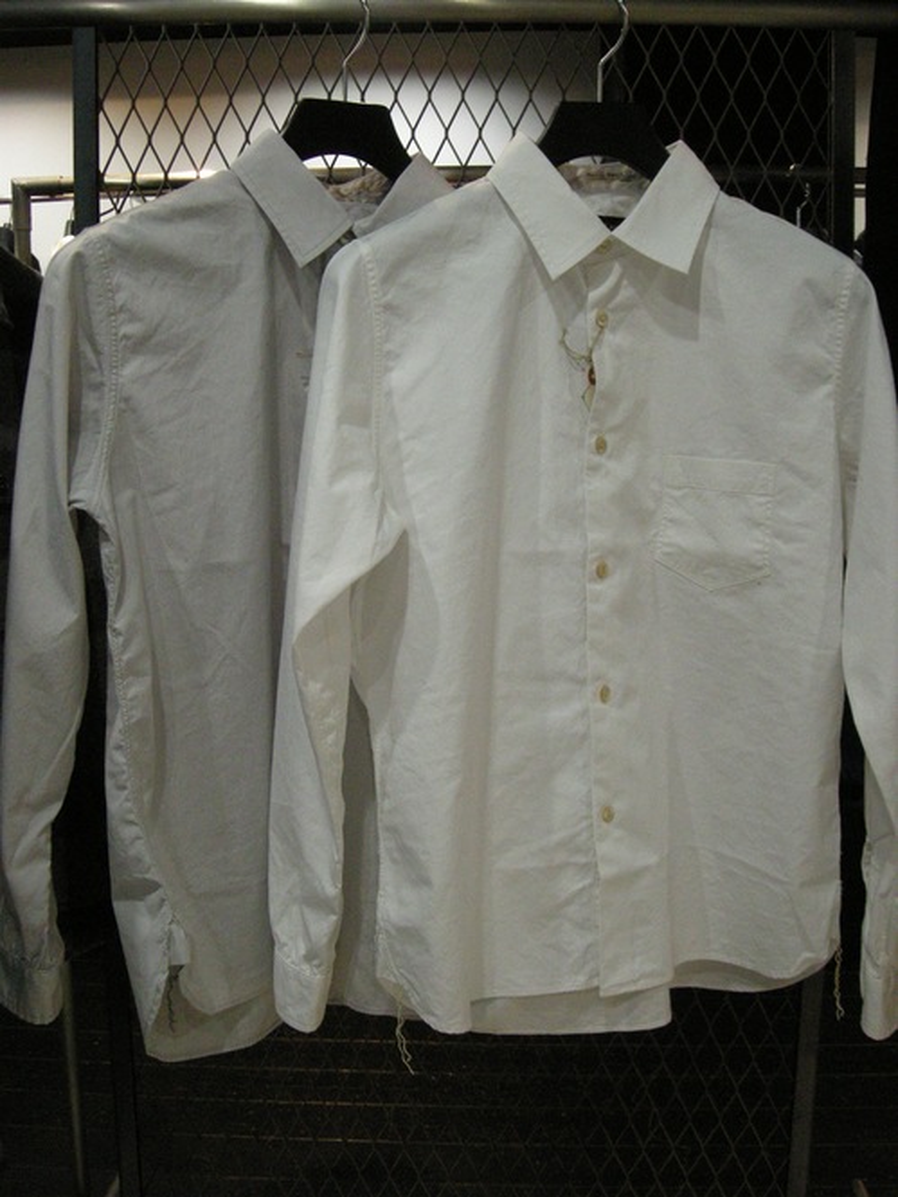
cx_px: 449
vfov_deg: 52.6
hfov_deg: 40.7
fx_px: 1210
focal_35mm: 35
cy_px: 598
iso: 392
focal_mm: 5.7
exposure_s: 1/60
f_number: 2.8
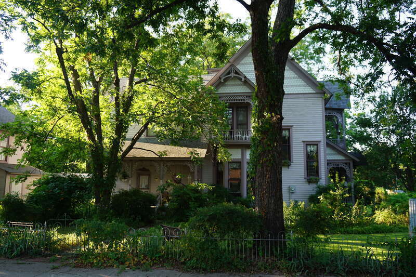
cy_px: 138
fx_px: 347
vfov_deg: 43.6
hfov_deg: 61.9
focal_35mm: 30
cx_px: 208
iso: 100
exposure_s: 1/60
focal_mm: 20
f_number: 4.5
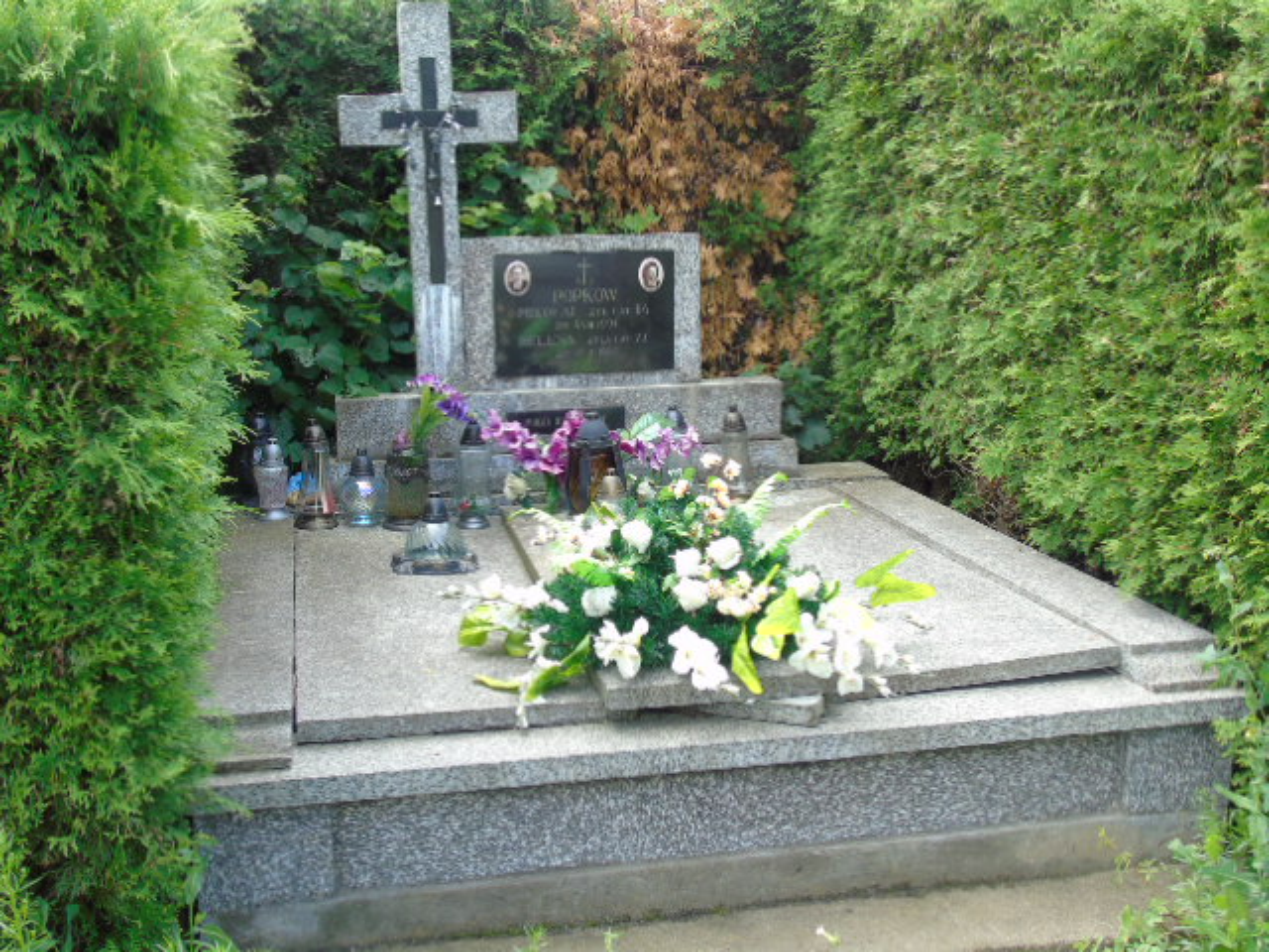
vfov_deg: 36.0
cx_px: 634
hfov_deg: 46.8
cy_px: 476
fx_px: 1466
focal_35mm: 40
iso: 80
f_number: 3.9
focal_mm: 7.1
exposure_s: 1/80
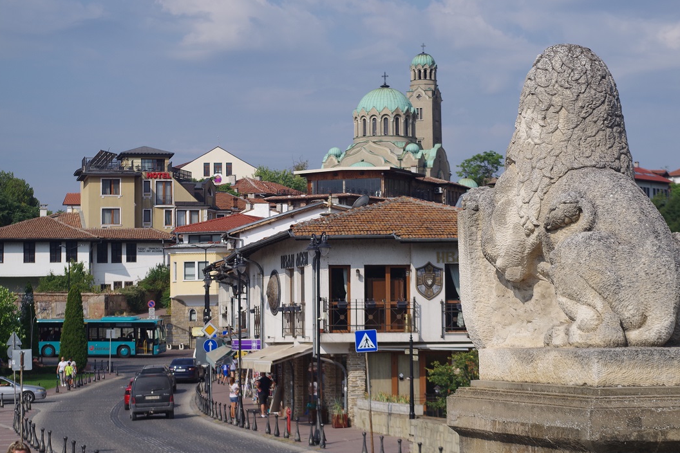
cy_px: 204
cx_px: 404
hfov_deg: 19.9
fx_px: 1938
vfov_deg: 13.3
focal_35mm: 103
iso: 100
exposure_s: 1/400
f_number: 8
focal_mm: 55
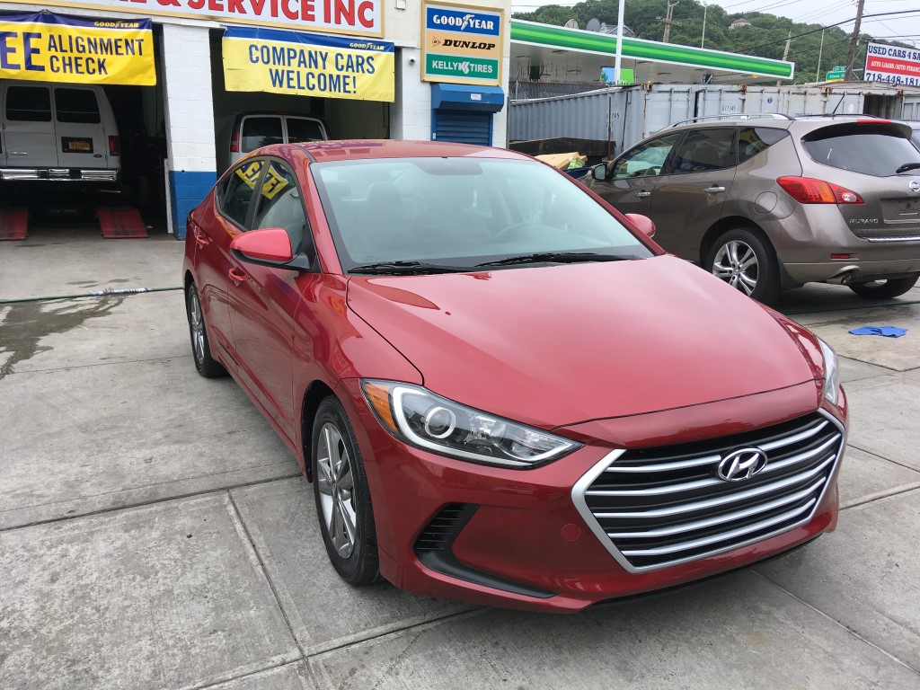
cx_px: 460
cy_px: 345
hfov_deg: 61.7
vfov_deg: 48.2
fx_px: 771
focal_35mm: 29
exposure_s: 1/610
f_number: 2.2
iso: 25
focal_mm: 4.15
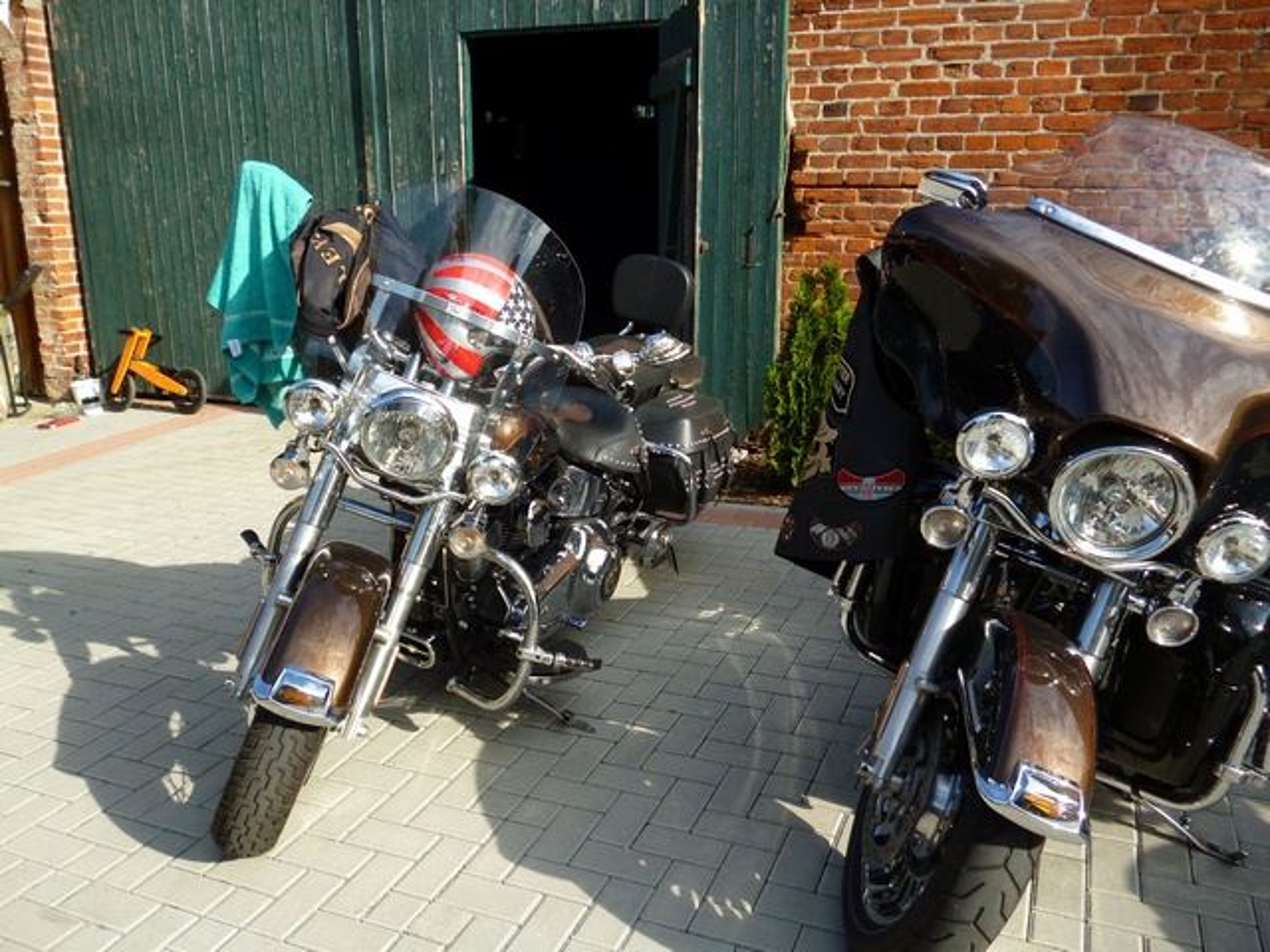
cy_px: 476
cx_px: 635
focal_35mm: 28
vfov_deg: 49.7
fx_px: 1027
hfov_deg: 63.4
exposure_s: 1/500
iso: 100
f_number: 3.1
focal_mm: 5
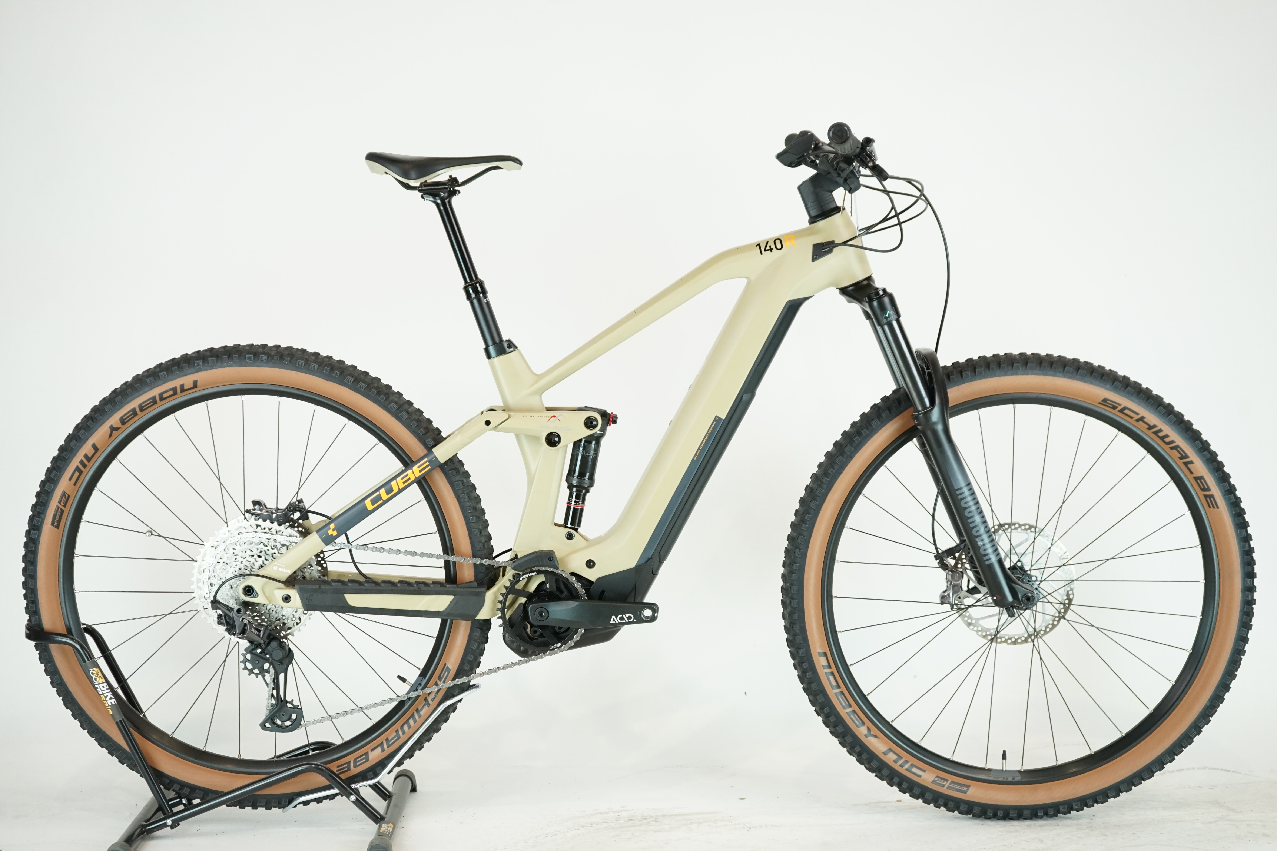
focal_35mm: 55
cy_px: 426
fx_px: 1951
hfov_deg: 36.2
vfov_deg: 24.6
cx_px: 638
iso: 1600
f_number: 5.6
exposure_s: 1/200
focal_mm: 55
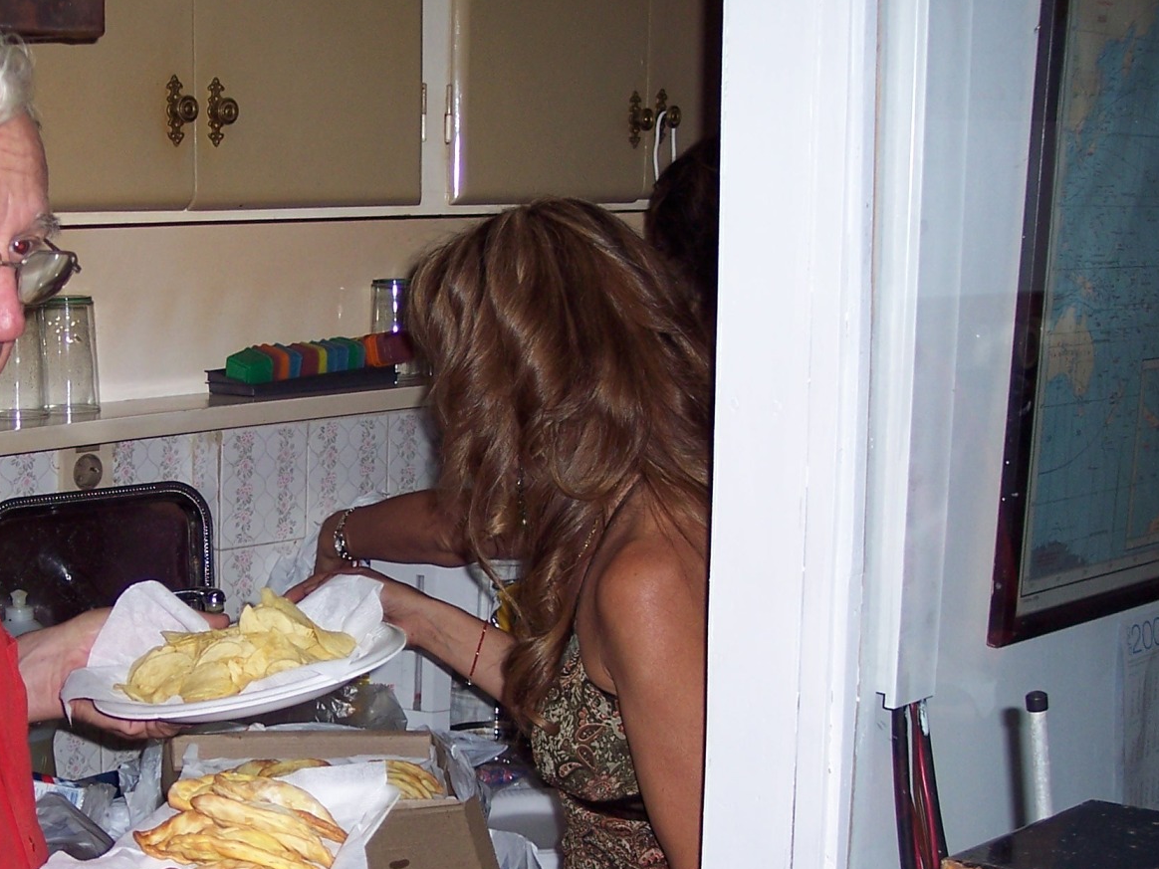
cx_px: 284
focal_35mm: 67
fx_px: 2243
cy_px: 561
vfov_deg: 21.9
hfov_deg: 28.5
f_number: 2.8
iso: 100
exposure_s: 1/60
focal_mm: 8
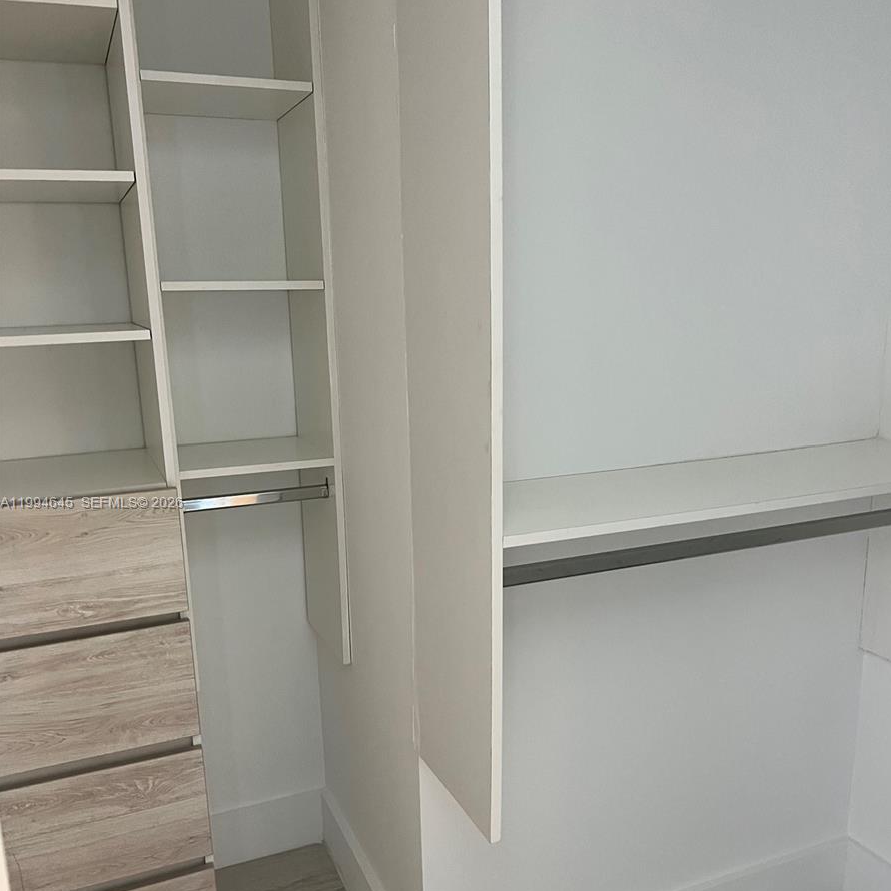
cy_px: 504
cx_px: 449
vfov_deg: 52.4
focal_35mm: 31
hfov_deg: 52.5
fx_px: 903
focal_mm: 5.7
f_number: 1.5
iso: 320
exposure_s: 1/60
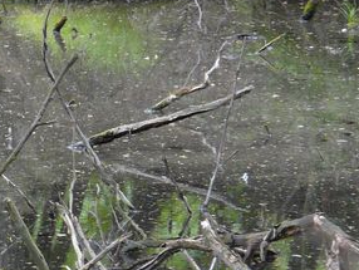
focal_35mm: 755
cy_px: 116
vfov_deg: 2.0
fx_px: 7837
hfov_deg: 2.6
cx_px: -134
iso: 200
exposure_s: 1/50
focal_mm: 44.4
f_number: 3.6
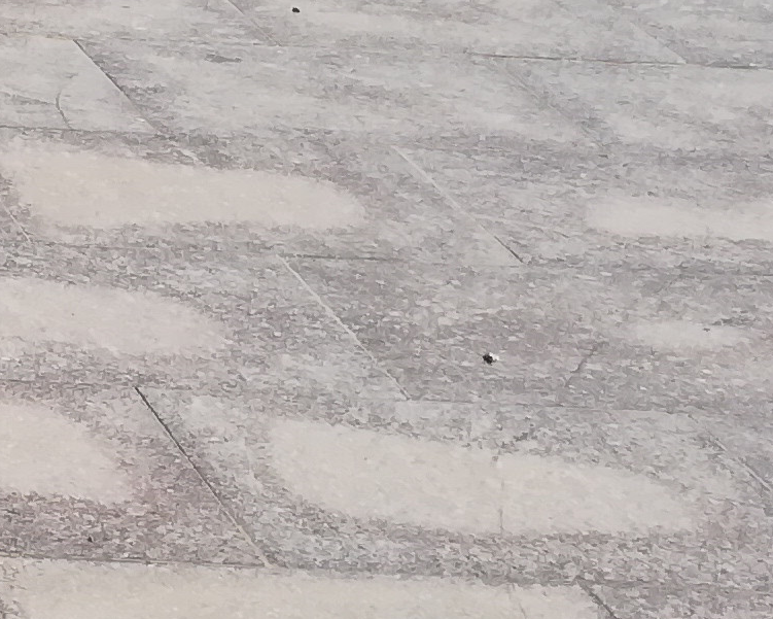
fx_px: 3066
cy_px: -595
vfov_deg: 10.6
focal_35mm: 134
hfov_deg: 11.8
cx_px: -1058
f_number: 2.2
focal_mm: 3.83
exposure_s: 1/1105
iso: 50
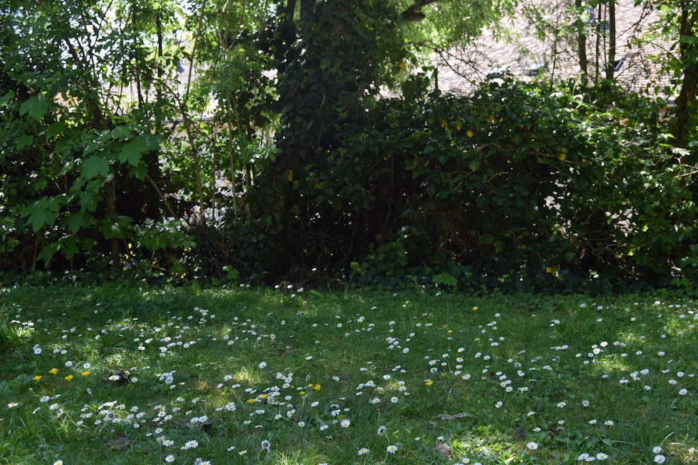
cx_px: 349
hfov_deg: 43.6
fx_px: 872
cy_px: 232
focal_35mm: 45
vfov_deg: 29.8
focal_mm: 30
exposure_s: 1/100
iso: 200
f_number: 8
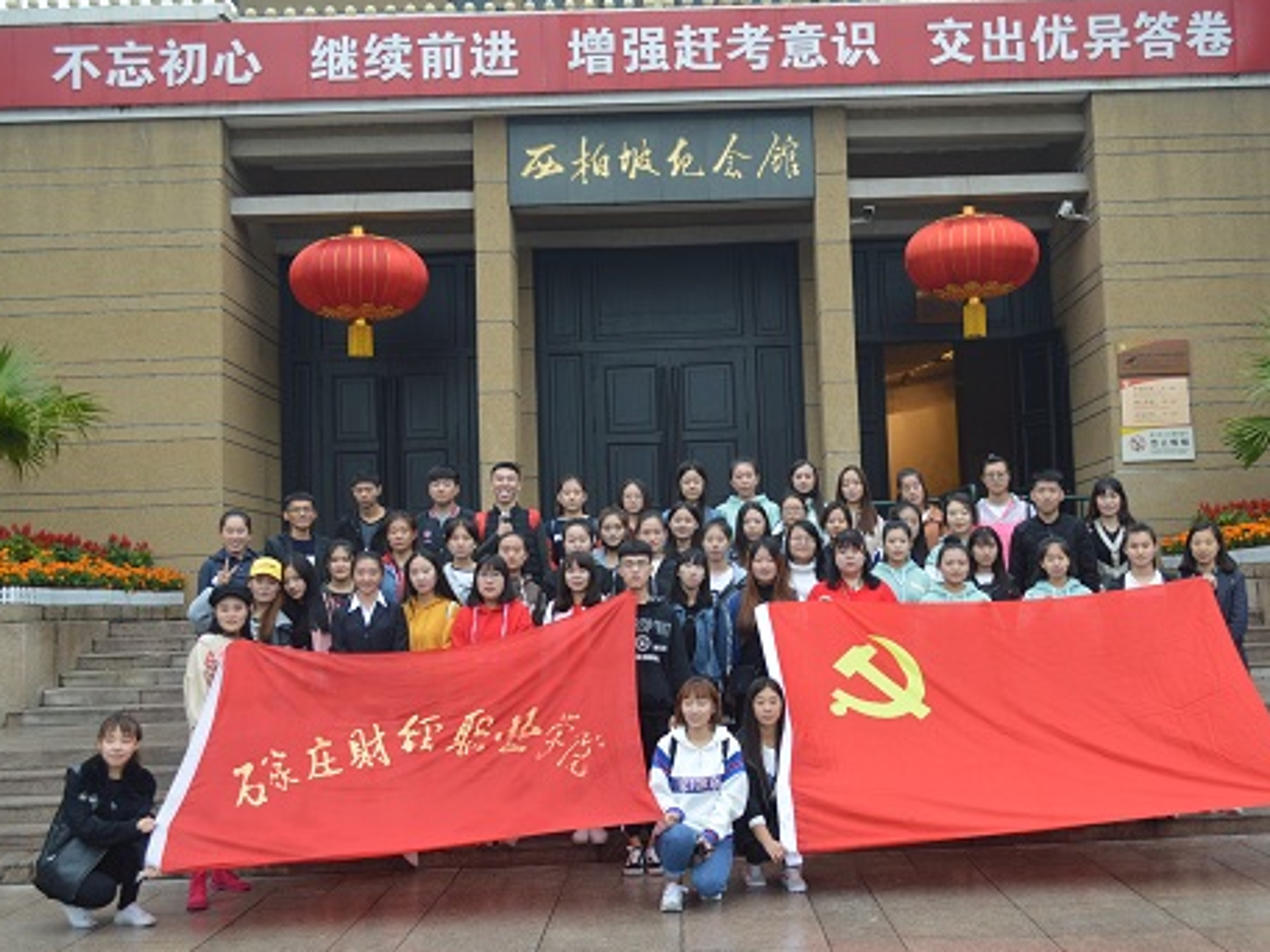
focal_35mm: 42
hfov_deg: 44.7
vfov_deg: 34.3
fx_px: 1541
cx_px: 732
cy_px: 473
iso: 400
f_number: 5.6
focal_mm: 24
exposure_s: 1/125
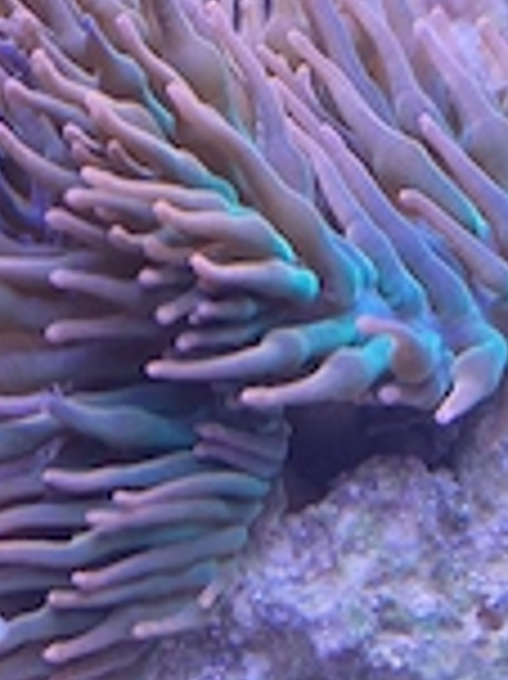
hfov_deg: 23.9
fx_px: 1195
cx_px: 184
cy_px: 369
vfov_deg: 31.7
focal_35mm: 61
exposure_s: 1/100
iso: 50
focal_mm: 5.54
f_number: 1.8
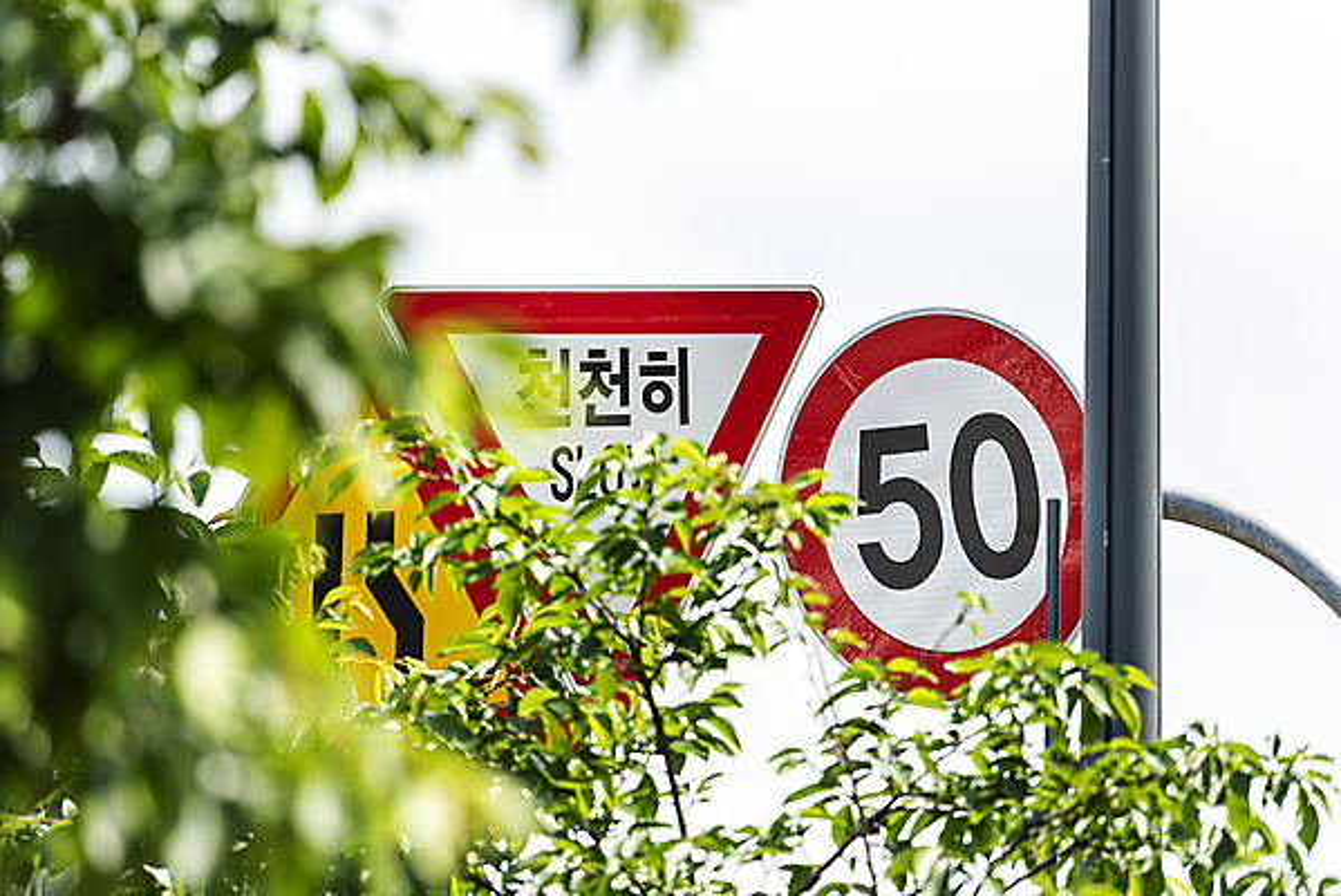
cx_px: 670
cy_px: 448
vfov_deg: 6.9
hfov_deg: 10.3
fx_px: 7453
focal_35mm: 200
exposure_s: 1/1600
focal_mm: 200
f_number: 2.8
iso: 200
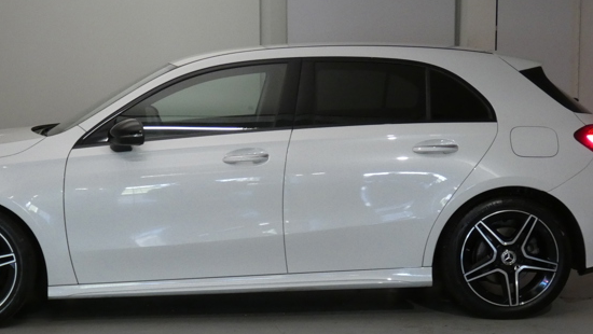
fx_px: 1196
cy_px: 233
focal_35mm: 76
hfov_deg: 27.8
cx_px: 222
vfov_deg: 15.9
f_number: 3.8
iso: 500
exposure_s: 1/80
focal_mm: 8.6
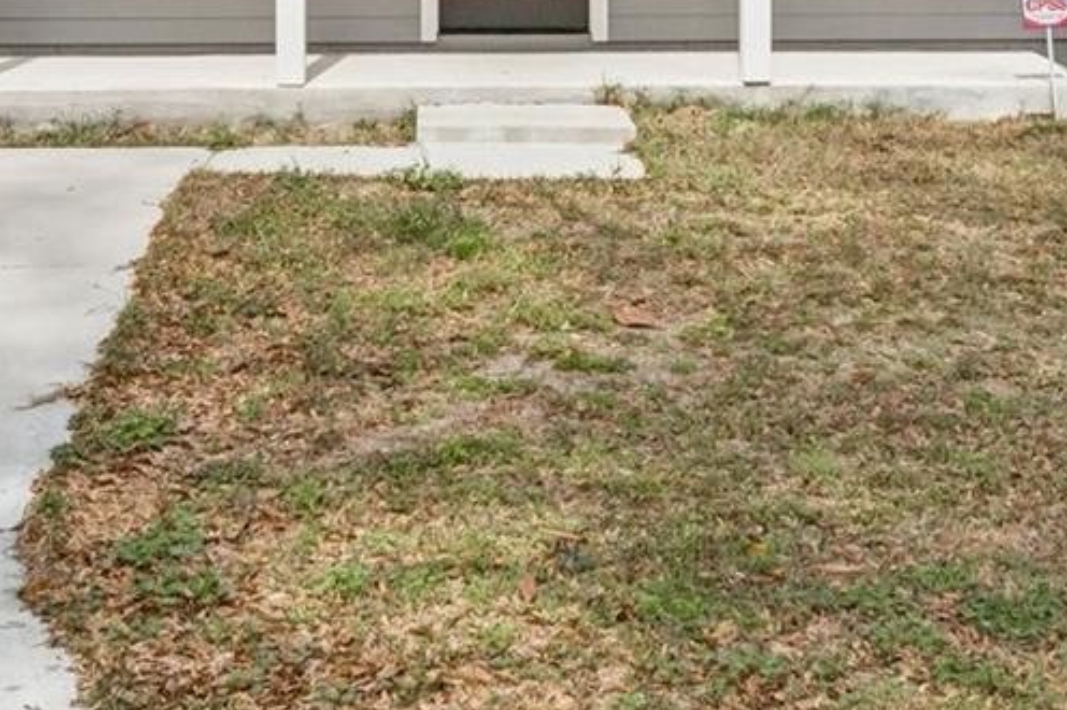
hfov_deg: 28.5
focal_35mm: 71
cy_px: -157
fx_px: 2103
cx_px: 497
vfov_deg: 18.1
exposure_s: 1/1000
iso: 200
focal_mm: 15
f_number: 8
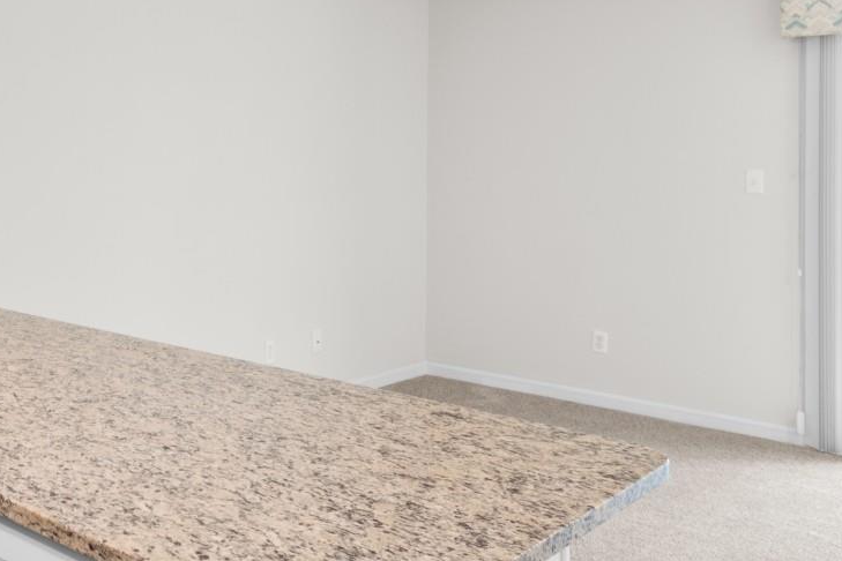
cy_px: 133
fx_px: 935
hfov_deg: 43.4
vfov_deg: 32.7
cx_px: 52
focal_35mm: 40
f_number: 4.8
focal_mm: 12
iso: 100
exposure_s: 1/1.25
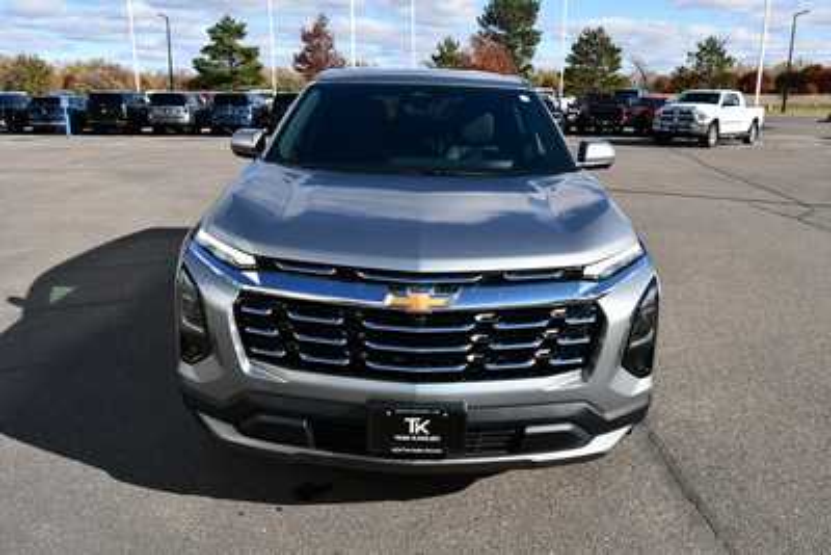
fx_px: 693
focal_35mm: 30
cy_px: 278
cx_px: 416
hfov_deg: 61.9
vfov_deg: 43.6
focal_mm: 20
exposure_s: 1/250
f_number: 8
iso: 110
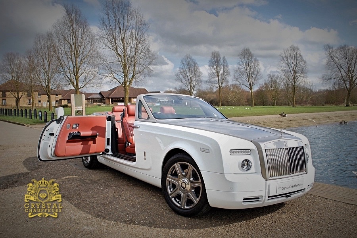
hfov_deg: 62.0
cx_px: 178
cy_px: 119
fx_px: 297
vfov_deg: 43.6
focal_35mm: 30
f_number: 9
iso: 200
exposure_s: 1/320
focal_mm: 20
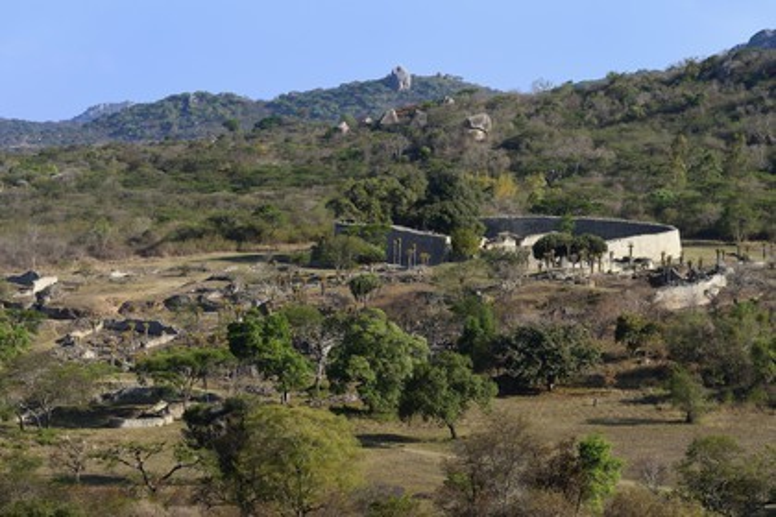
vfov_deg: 11.8
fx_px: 2500
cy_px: 258
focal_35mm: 116
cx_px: 388
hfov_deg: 17.6
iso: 200
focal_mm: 116
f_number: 10
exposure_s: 1/250
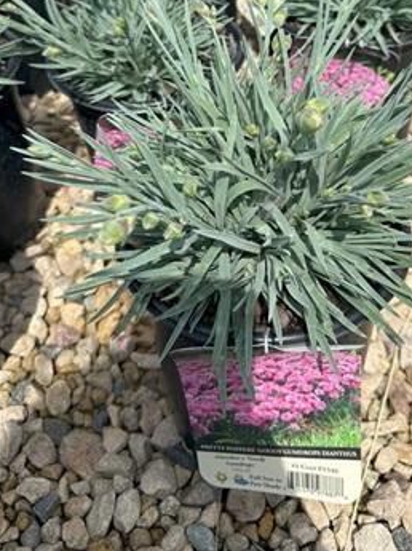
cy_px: 107
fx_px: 620
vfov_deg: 45.4
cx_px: 268
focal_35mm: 39
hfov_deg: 36.4
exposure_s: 1/2967
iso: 80
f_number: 1.78
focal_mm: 6.86
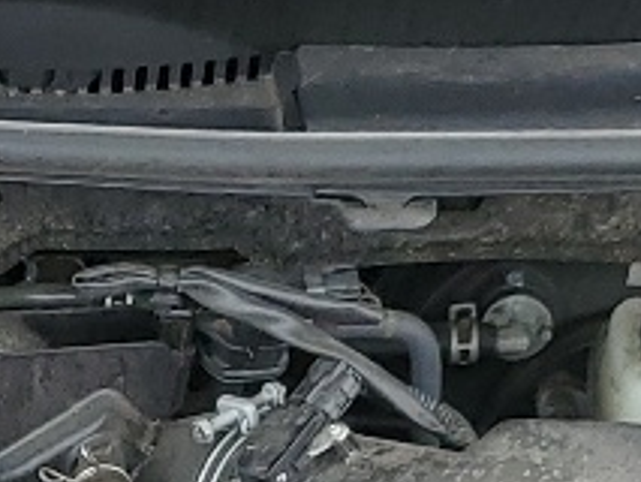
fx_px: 3613
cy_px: 1018
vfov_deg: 7.3
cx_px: -217
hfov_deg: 9.9
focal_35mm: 195
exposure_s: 1/417
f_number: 1.5
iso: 50
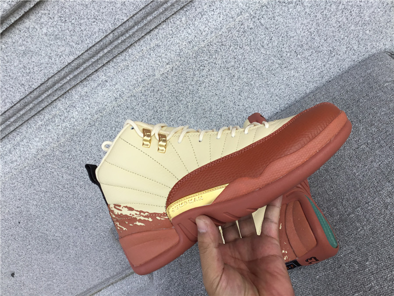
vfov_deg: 45.4
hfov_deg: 58.4
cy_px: 148
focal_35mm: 31
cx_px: 197
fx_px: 353
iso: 25
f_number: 2.4
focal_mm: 3.3
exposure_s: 1/375
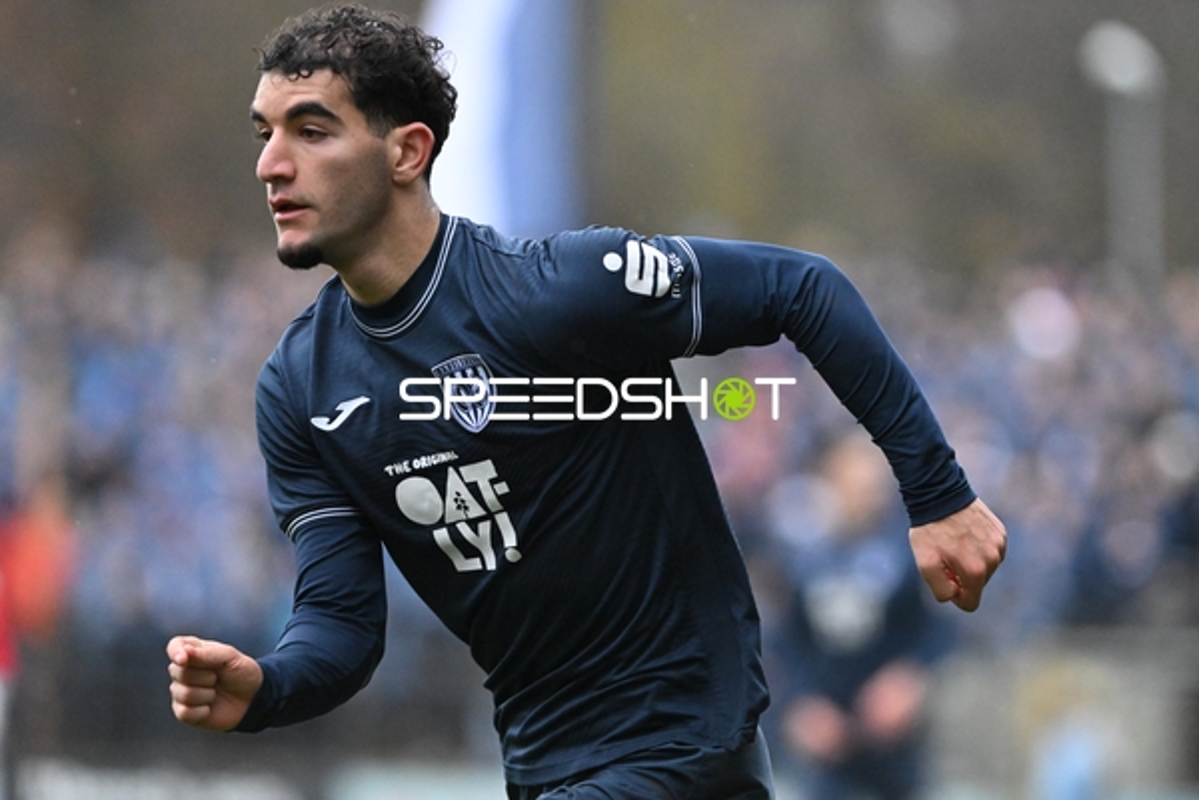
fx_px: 9991
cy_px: 400
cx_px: 600
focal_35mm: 300
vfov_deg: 4.6
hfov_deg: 6.9
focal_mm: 300
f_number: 4
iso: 12800
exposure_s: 1/2000
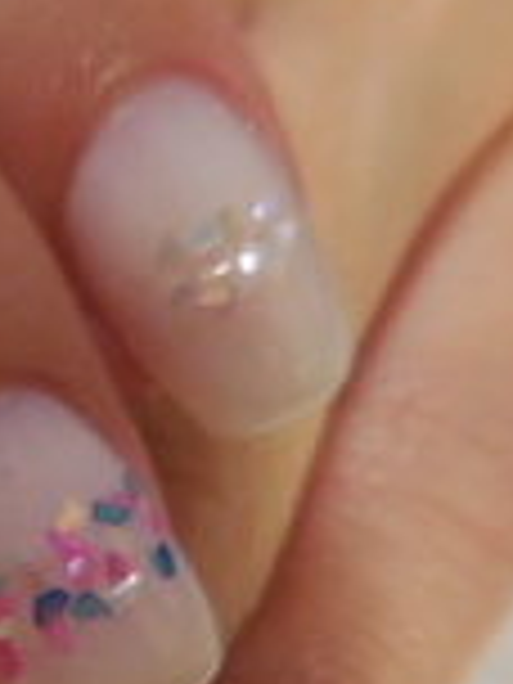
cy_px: 794
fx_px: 1620
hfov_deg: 16.2
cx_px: -288
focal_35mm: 82
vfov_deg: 22.2
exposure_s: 1/30
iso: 160
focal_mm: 4.5
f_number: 3.3
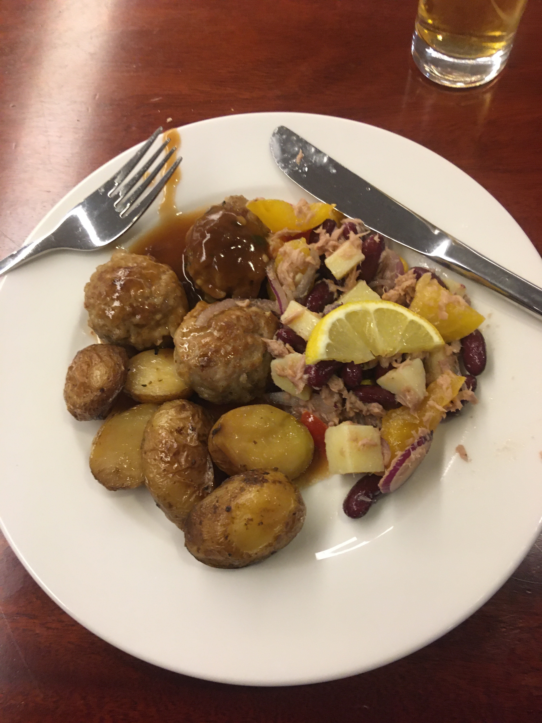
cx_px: 271
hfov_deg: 48.2
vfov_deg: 61.7
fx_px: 605
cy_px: 362
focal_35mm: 29
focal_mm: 4.15
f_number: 2.2
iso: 250
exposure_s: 1/33
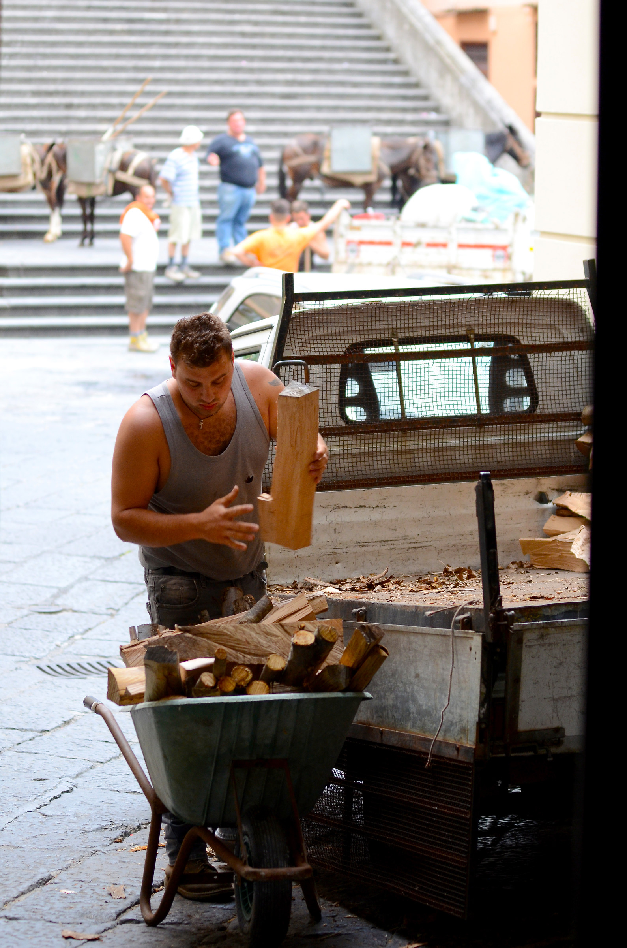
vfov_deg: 19.5
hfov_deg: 13.0
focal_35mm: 105
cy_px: 474
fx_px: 2756
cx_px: 314
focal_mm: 70
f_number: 2.8
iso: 800
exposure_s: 1/100
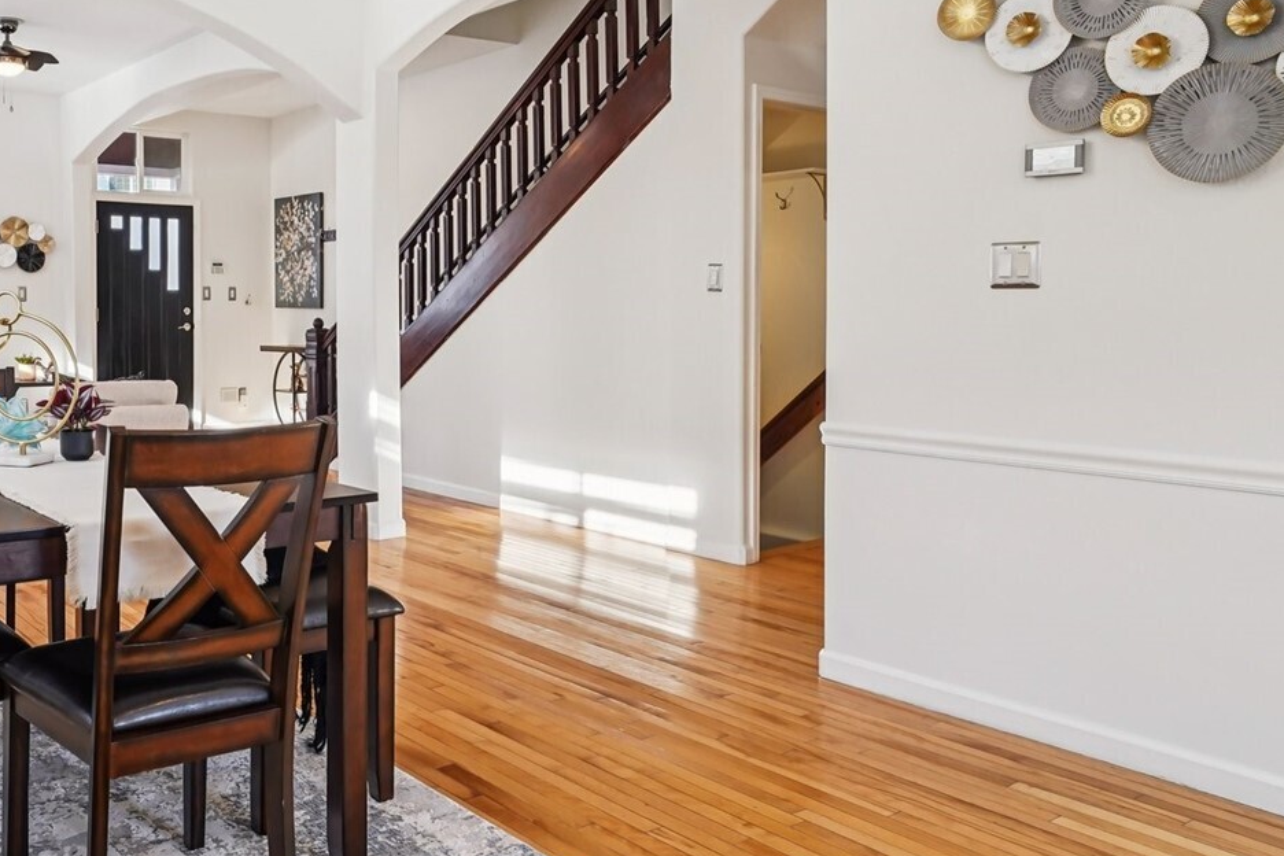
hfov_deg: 59.8
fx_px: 1034
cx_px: 301
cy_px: 350
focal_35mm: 29
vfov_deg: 44.8
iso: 1600
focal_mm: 16
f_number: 8
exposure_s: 1/60
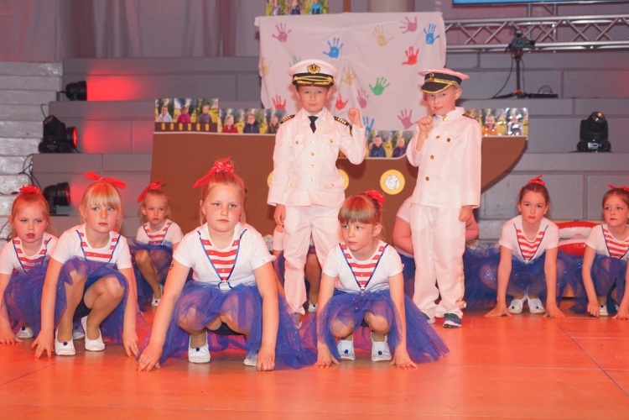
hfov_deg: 31.9
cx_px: 314
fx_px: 1101
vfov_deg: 21.6
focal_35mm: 63
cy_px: 210
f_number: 5
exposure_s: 1/160
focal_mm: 63
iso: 1250
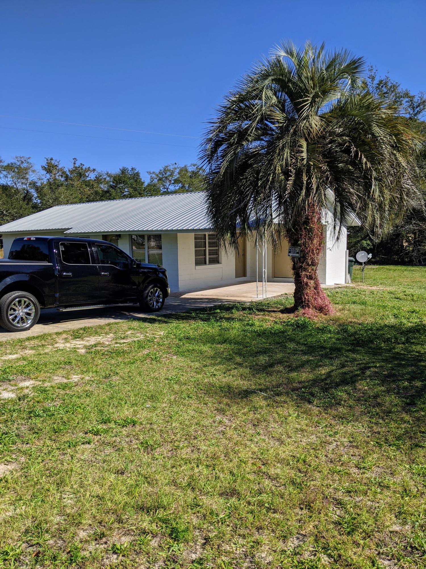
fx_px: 443
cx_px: 213
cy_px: 284
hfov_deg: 51.4
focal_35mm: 27
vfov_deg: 65.3
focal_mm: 4.44
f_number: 1.8
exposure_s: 1/3906
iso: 58
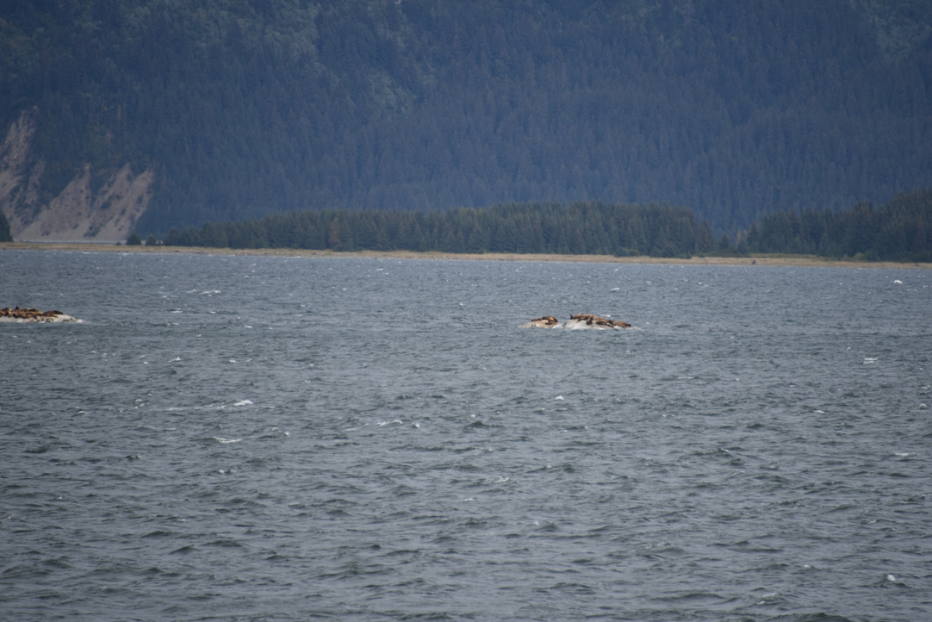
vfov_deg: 3.9
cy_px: 329
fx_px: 9192
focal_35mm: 355
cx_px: 504
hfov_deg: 5.8
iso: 110
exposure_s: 1/640
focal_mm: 300
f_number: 5.6
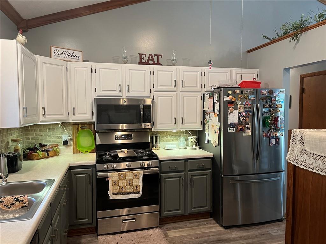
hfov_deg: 67.3
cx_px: 163
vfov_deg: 53.1
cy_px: 122
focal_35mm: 26
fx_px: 245
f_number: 1.6
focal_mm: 5.1
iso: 200
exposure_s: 1/60
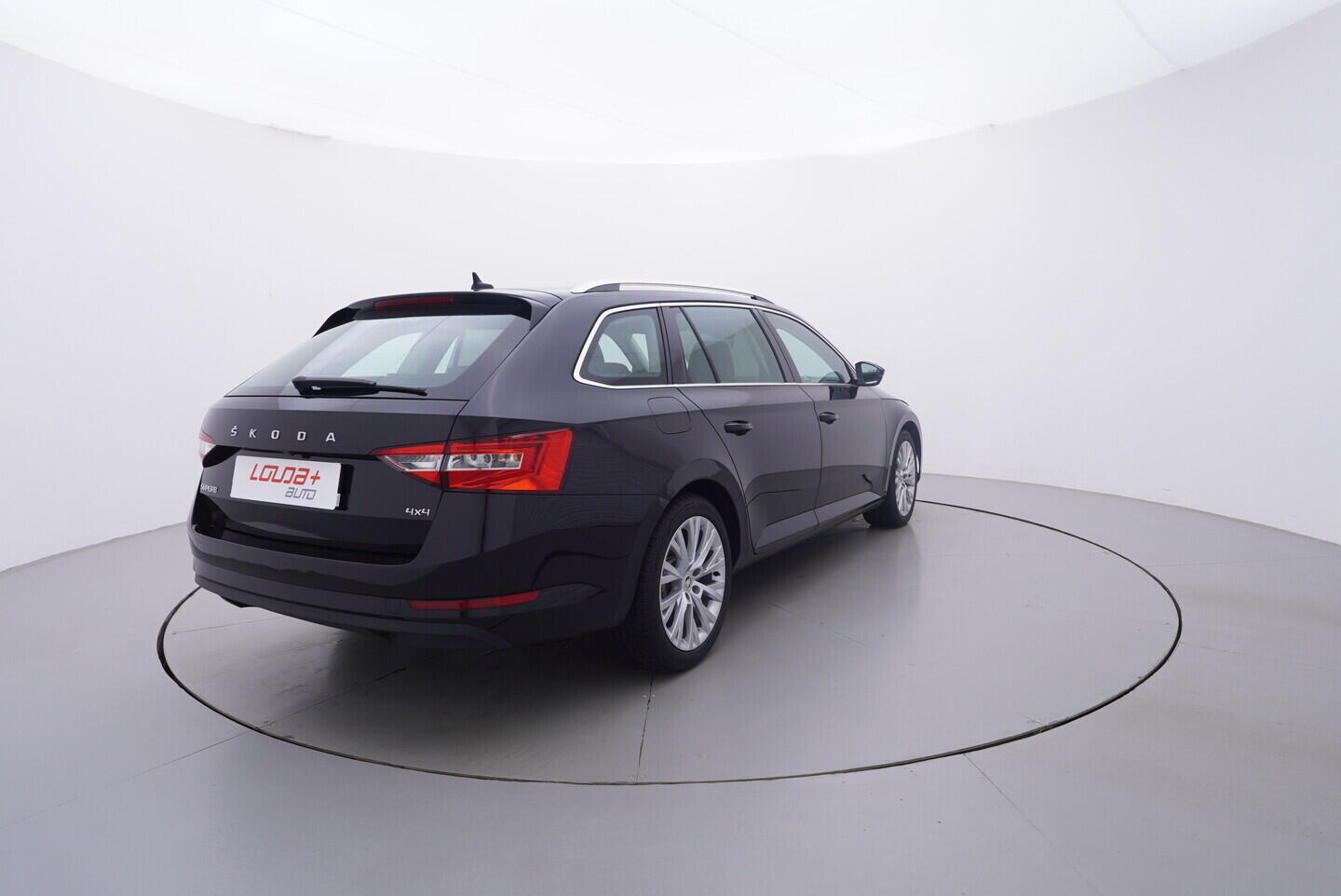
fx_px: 839
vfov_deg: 56.2
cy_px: 448
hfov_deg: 77.3
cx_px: 670
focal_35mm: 22
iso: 200
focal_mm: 15
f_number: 5
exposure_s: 1/80
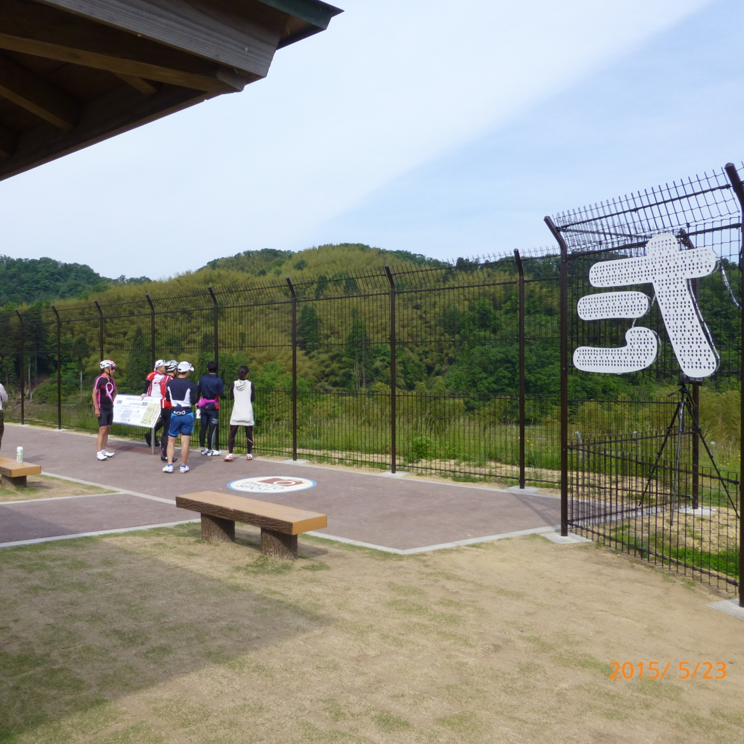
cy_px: 365
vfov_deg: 55.6
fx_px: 705
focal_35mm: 29
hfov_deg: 55.0
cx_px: 283
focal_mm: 4.3
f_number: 4
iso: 100
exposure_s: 1/640
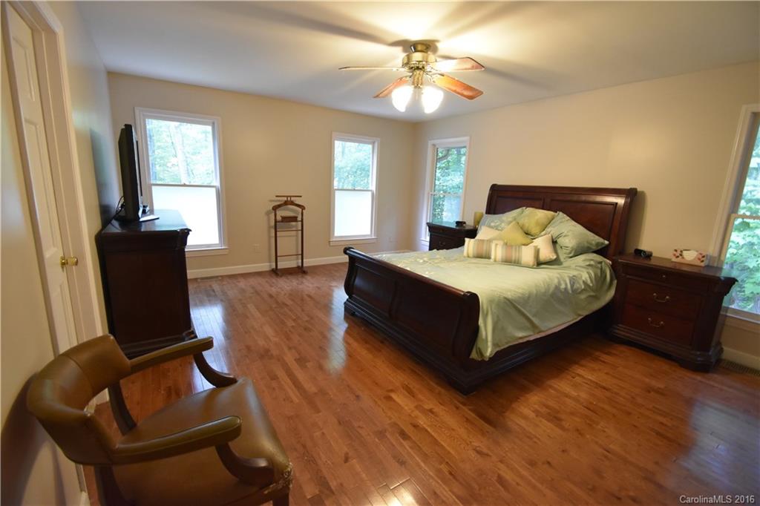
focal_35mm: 15
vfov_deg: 77.3
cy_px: 253
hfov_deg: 100.4
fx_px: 317
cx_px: 380
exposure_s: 1/60
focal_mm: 10
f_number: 4
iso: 2000
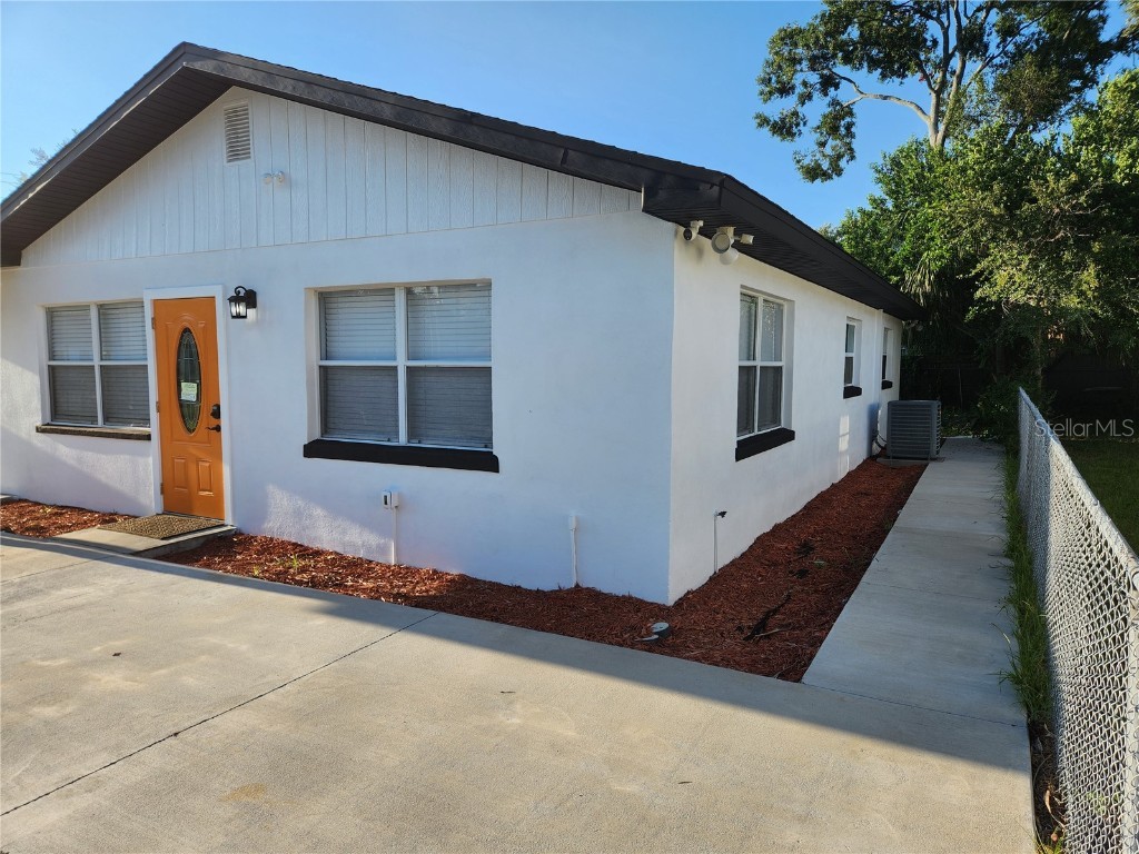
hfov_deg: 73.9
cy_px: 427
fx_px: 757
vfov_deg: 58.9
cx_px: 570
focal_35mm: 23
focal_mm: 5.4
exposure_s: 1/876
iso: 20
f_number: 1.8
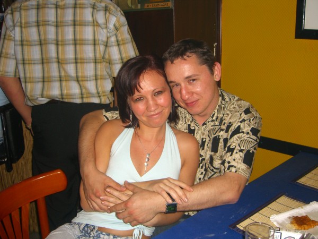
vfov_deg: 37.7
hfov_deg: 49.0
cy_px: 120
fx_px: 349
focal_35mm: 38
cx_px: 159
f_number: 2.8
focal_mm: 7.9
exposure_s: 1/60
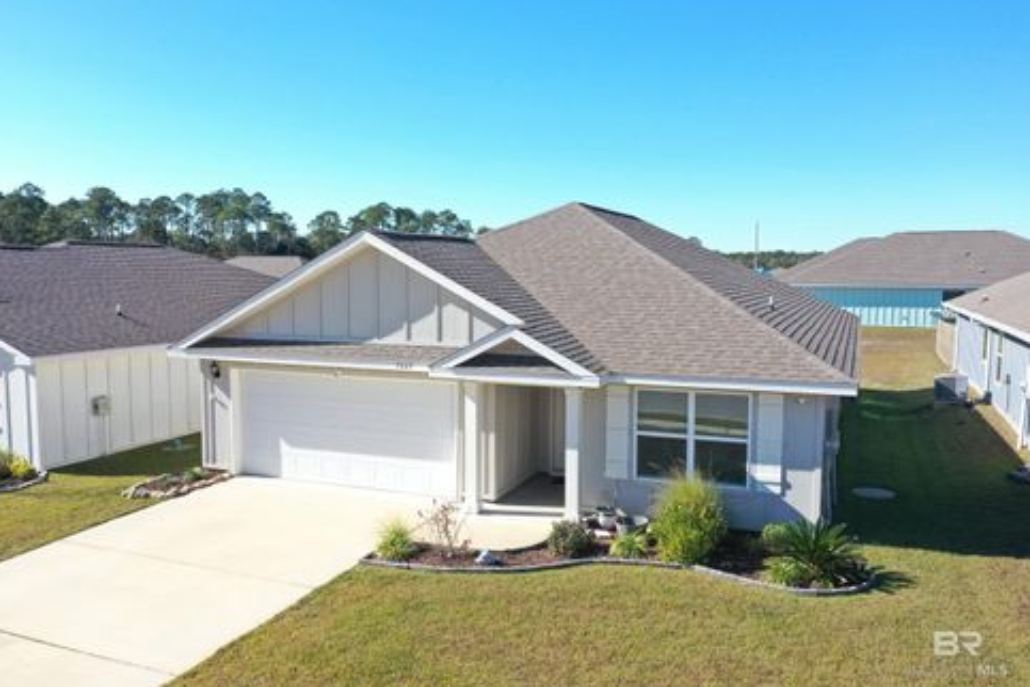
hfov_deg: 63.7
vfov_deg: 45.0
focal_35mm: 29
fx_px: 830
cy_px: 349
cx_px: 512
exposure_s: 1/320
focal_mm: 10.26
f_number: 5
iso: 100
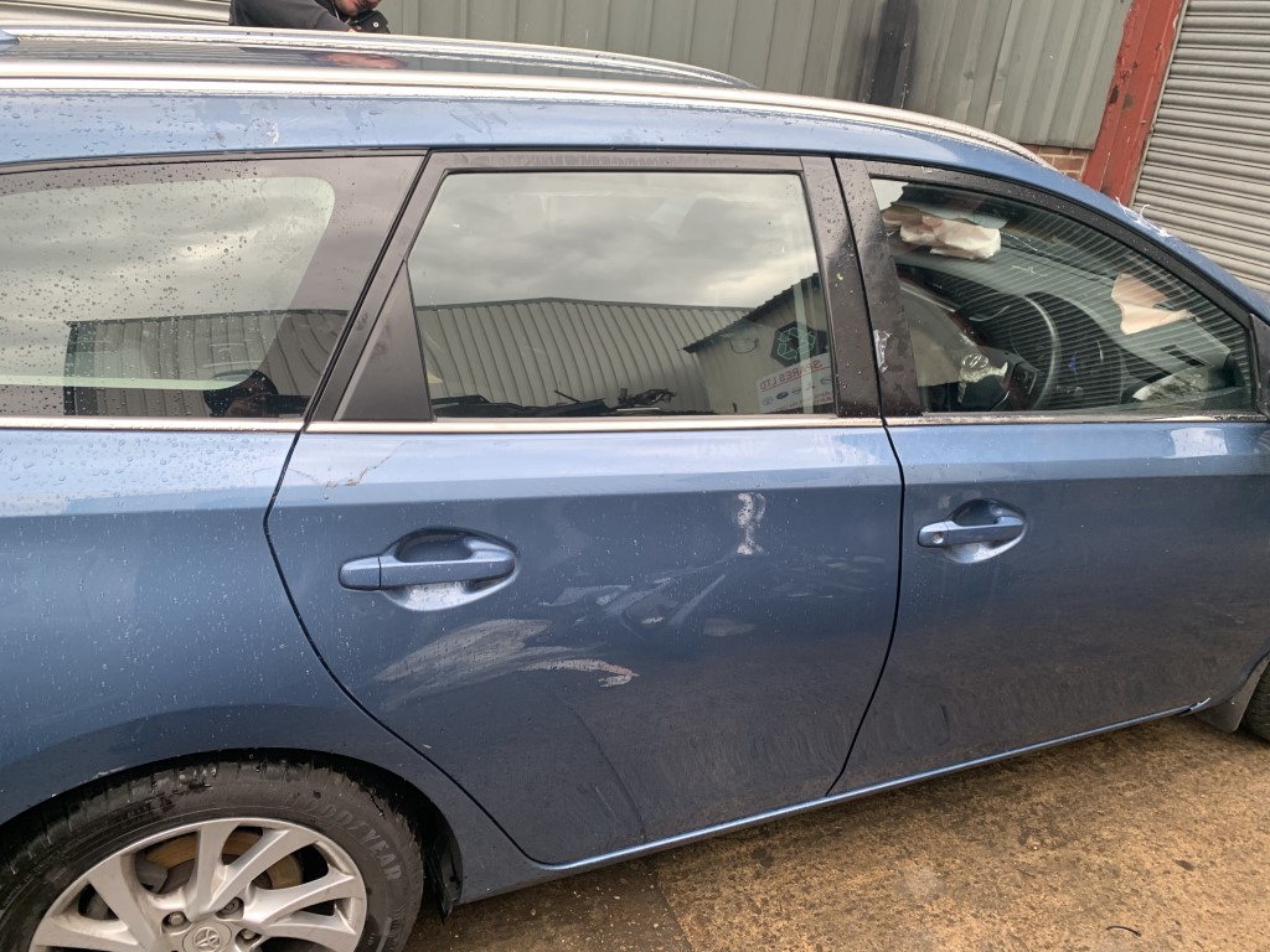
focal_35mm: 26
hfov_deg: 67.3
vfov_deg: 53.1
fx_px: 954
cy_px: 476
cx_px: 635
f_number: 1.8
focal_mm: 4.25
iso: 100
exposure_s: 1/90
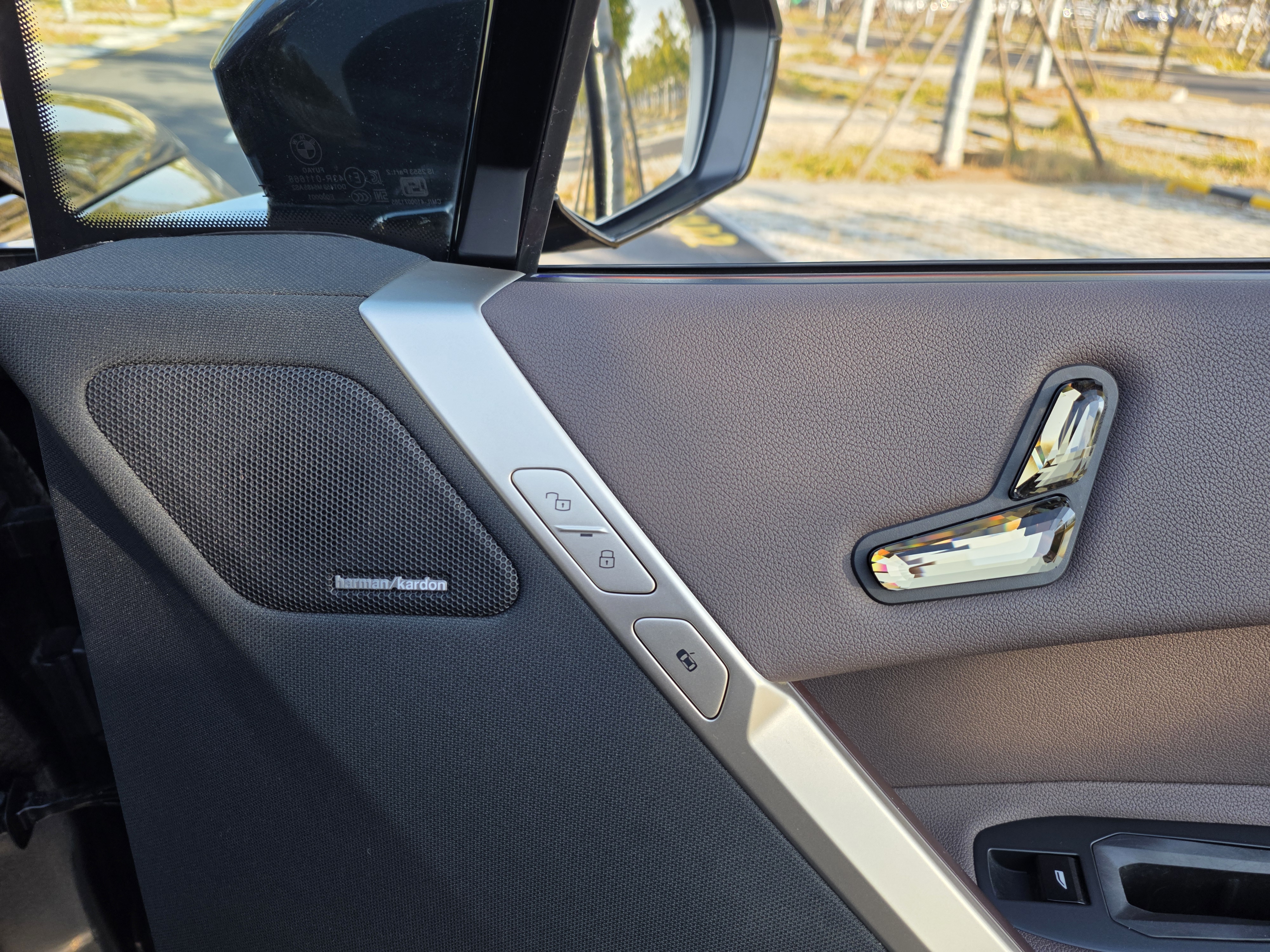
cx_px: 635
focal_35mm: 23
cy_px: 476
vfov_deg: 58.9
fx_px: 844
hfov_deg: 73.9
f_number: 1.7
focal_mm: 6.25
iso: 80
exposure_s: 1/1269
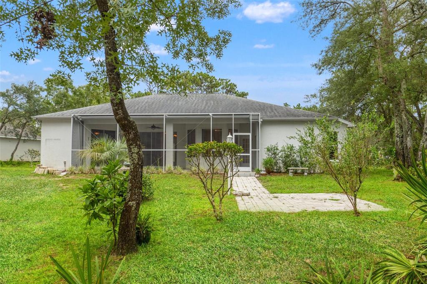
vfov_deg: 46.7
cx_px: 214
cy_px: 142
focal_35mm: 28
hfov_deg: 66.0
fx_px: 329
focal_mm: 18.5
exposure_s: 1/400
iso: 400
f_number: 7.1
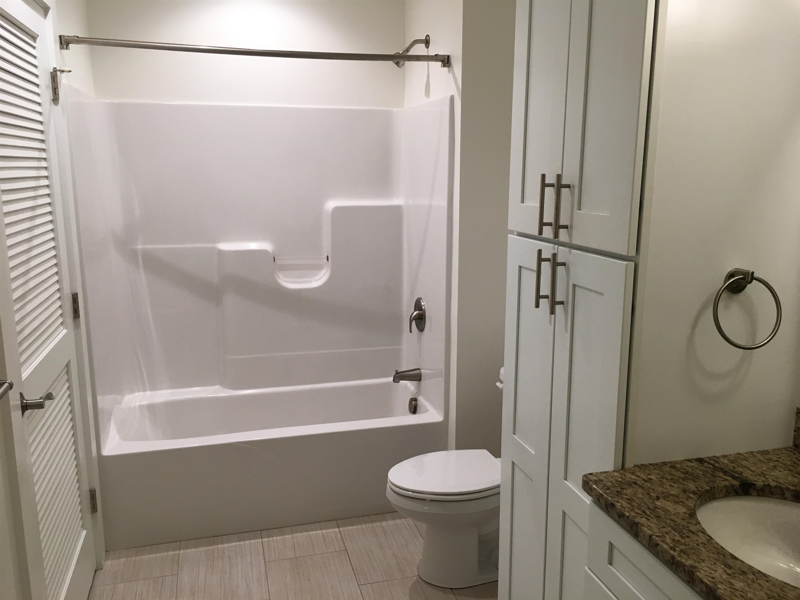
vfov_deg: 48.2
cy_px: 300
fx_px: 670
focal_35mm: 29
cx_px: 400
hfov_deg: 61.7
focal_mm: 4.15
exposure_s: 1/30
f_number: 2.2
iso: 32
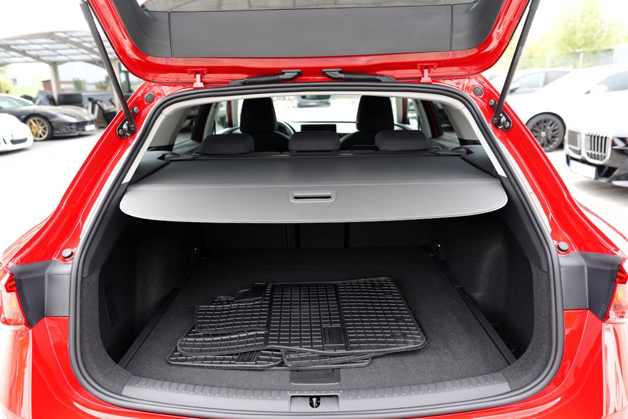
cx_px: 314
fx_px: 436
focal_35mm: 25
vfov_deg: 51.3
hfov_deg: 71.5
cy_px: 210
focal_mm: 25
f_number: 4
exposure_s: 1/60
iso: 125
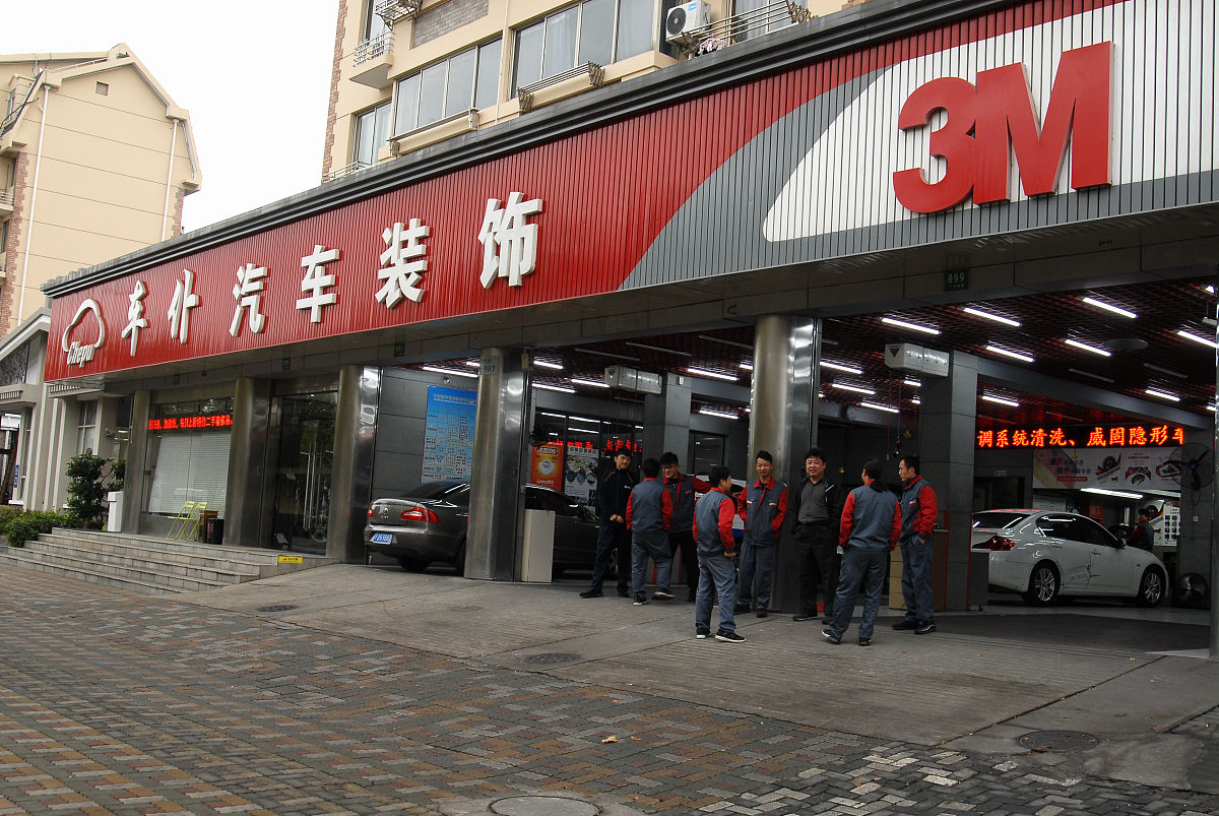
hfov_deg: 53.1
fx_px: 1220
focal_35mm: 36
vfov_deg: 37.0
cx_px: 610
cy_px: 408
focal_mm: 24
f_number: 6.3
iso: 160
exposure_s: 1/30
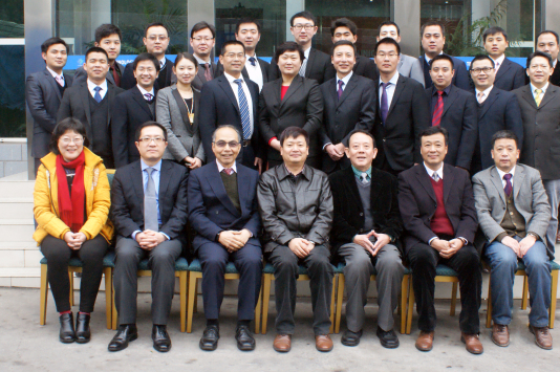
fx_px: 653
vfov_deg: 31.8
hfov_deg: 46.4
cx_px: 301
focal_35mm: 42
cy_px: 163
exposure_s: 1/40
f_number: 13
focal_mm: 22
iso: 1600
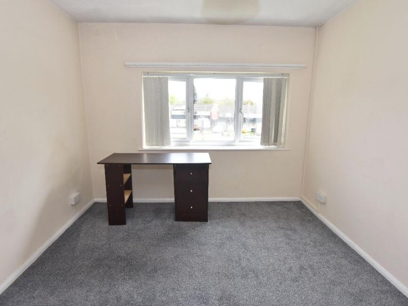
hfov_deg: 91.0
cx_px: 196
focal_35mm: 17
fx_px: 200
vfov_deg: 74.7
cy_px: 147
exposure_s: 1/200
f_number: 5
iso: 360
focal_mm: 10
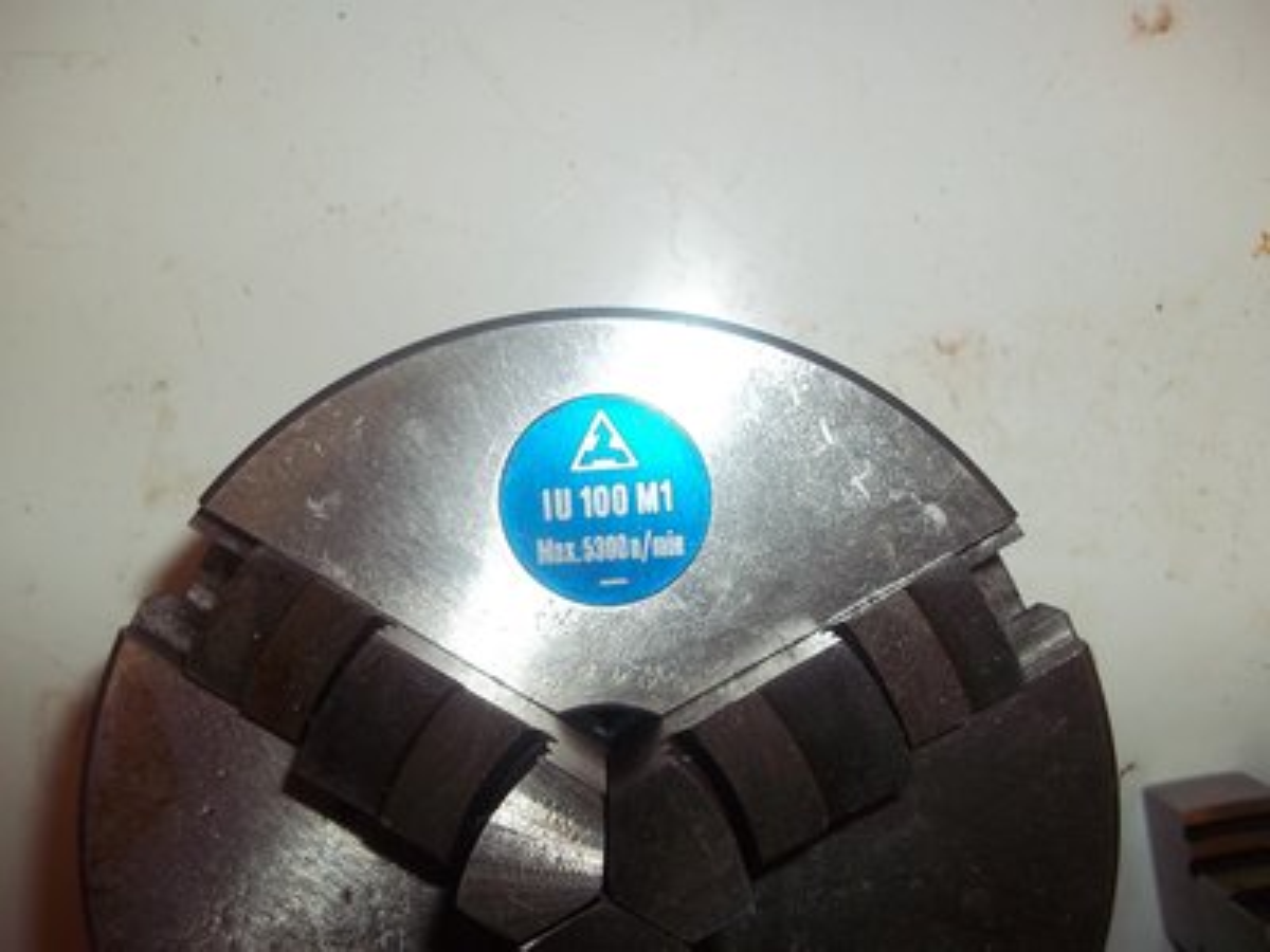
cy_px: 476
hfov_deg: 56.8
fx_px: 1174
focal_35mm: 32
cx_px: 635
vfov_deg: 44.2
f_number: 2.9
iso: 80
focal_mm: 5.7
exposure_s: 1/30
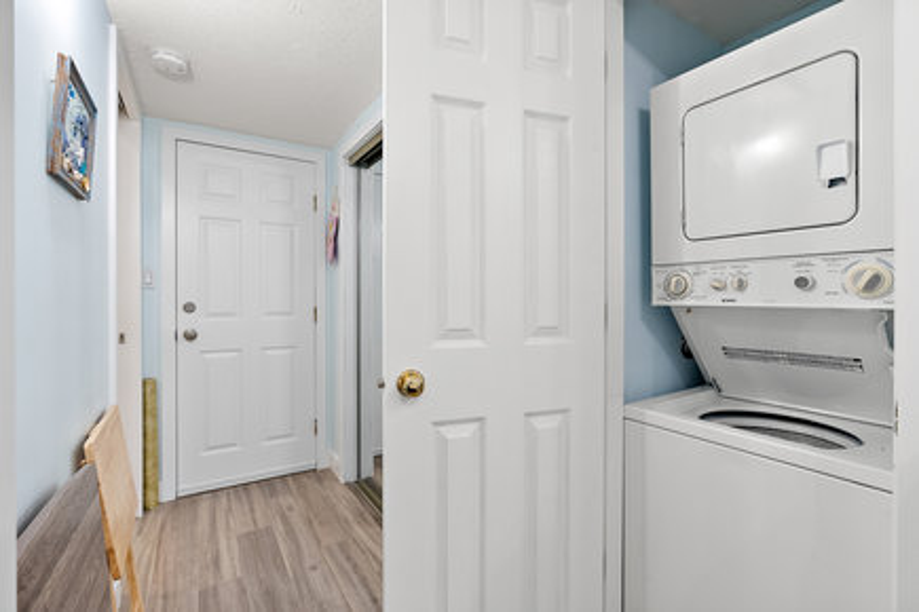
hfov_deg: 96.7
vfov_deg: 73.7
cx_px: 460
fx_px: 408
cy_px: 306
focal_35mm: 16
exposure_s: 1/4
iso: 400
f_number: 7.1
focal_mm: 16
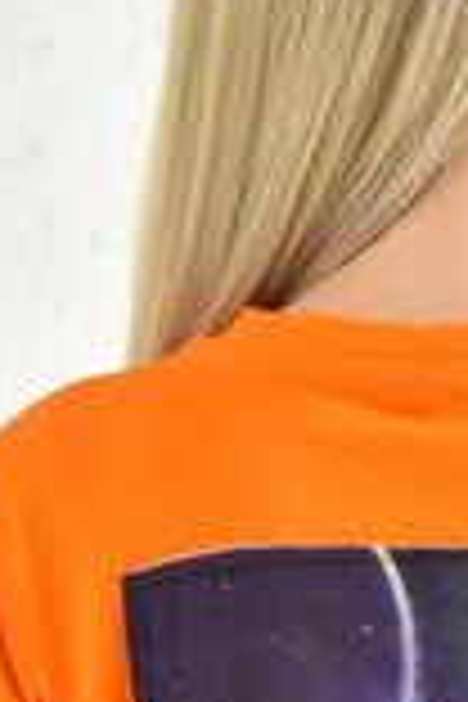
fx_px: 4699
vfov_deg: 8.4
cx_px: 495
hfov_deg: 5.7
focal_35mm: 241
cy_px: 945
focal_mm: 50
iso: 100
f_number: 7.1
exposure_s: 1/160
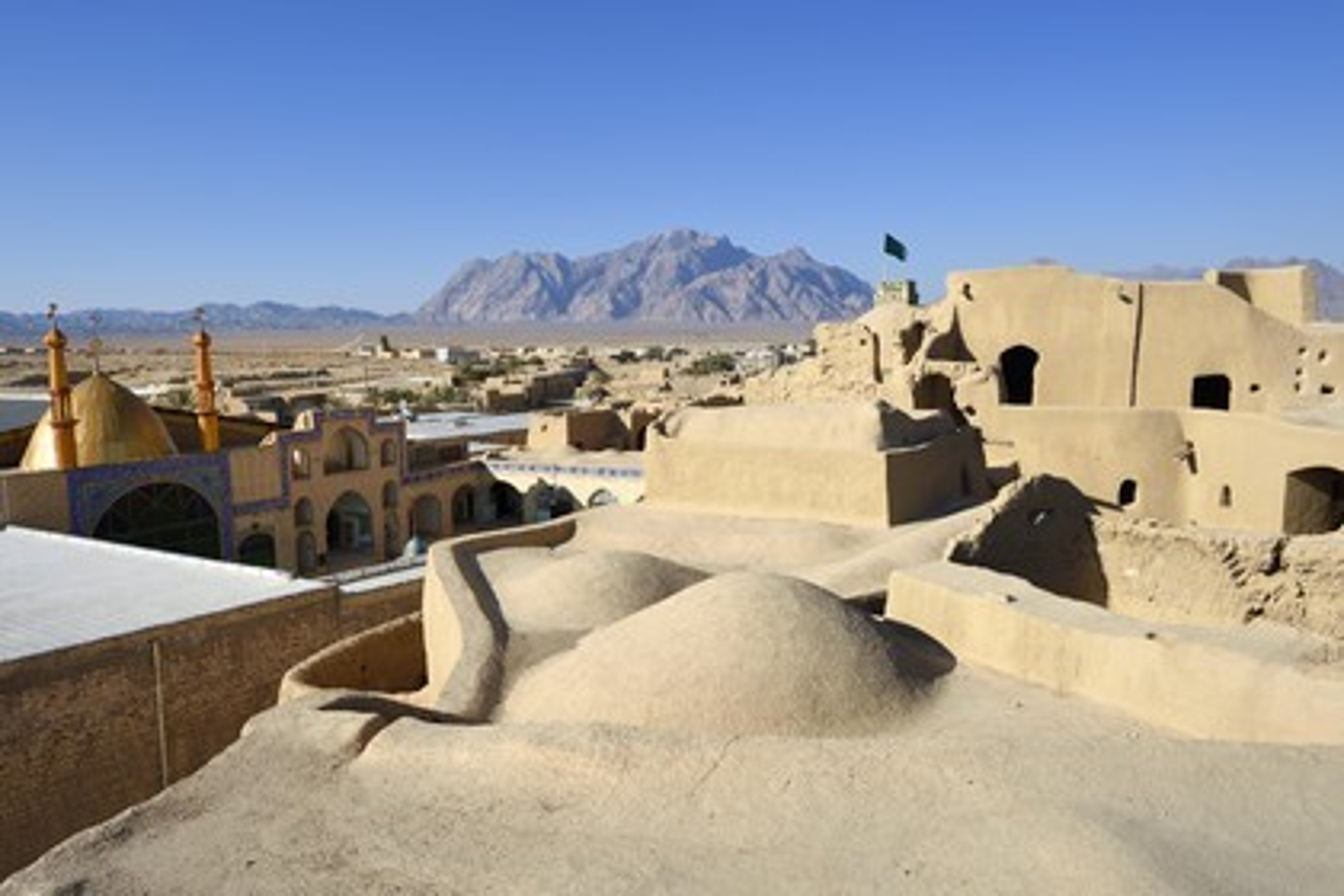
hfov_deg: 73.7
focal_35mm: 24
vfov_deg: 53.1
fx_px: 896
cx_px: 672
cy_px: 448
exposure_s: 1/250
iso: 200
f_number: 14
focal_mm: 24
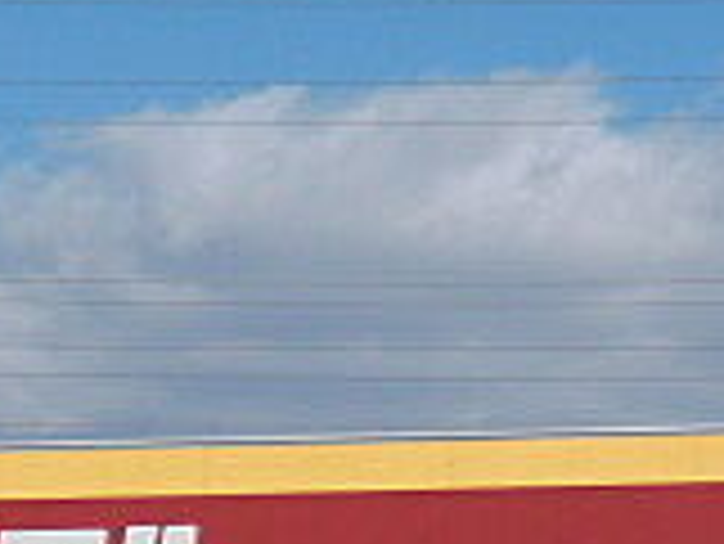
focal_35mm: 250
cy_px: 544
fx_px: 5233
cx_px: 814
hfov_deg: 7.9
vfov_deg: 5.9
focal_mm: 10.4
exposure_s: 1/400
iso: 64
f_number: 7.2
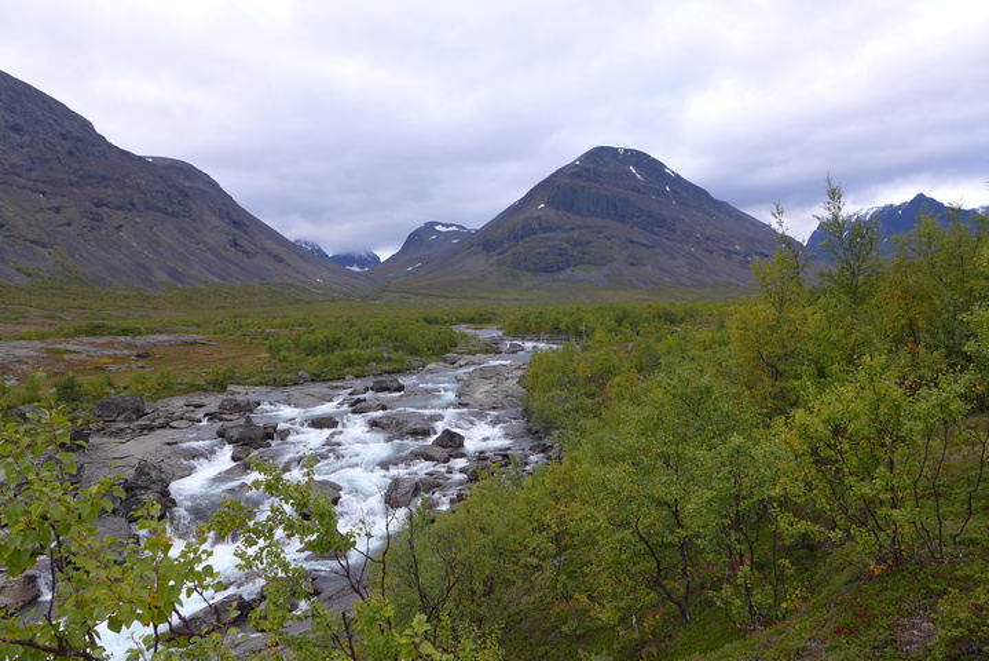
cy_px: 330
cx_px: 494
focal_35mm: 24
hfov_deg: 73.7
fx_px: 660
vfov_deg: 53.2
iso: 80
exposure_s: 1/640
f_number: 2.8
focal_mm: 4.7
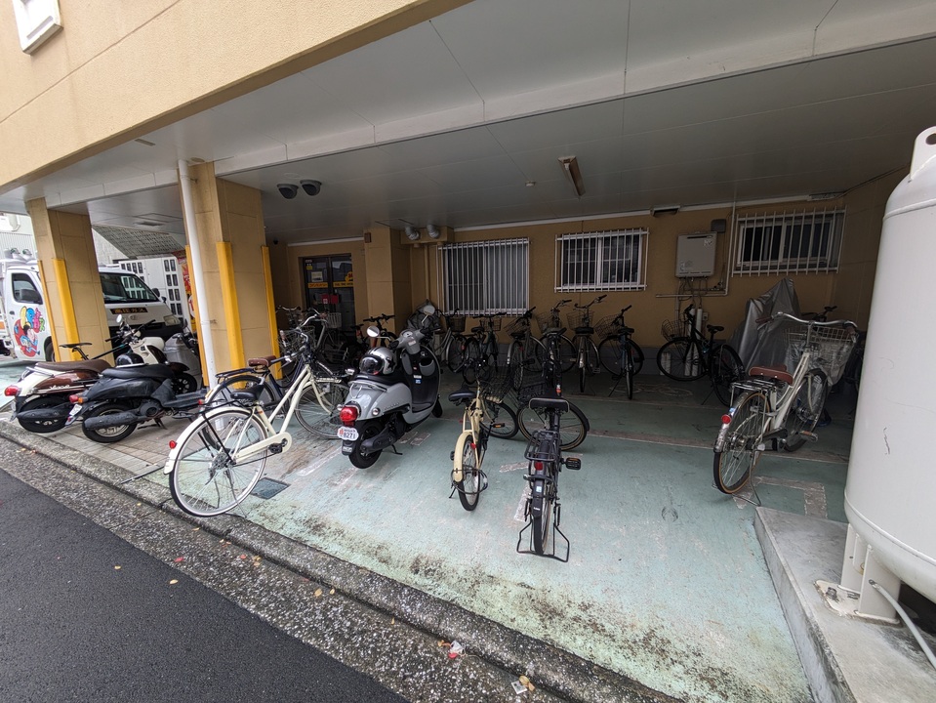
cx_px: 468
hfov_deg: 102.0
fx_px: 379
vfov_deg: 85.7
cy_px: 352
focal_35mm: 14
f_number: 2.2
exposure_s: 1/60
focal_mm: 1.83
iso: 52
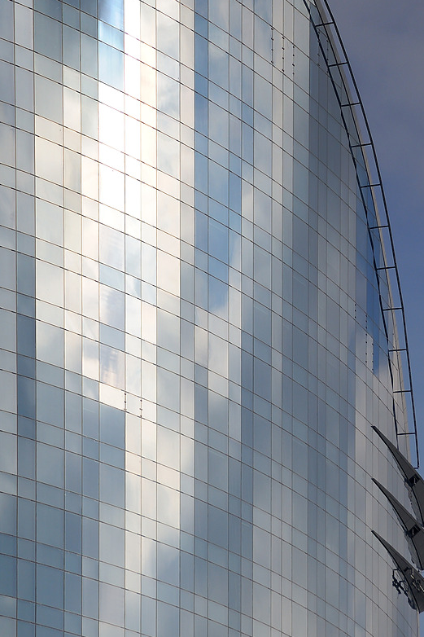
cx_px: 236
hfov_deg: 6.6
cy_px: 271
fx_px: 3658
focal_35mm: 207
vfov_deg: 9.9
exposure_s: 1/1250
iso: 200
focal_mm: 120
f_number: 9
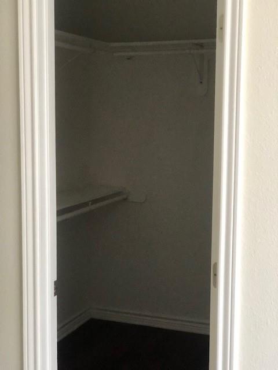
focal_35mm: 57
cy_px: 185
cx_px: 139
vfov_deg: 33.8
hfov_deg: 25.7
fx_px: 610
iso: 500
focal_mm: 6.6
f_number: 2.8
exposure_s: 1/30
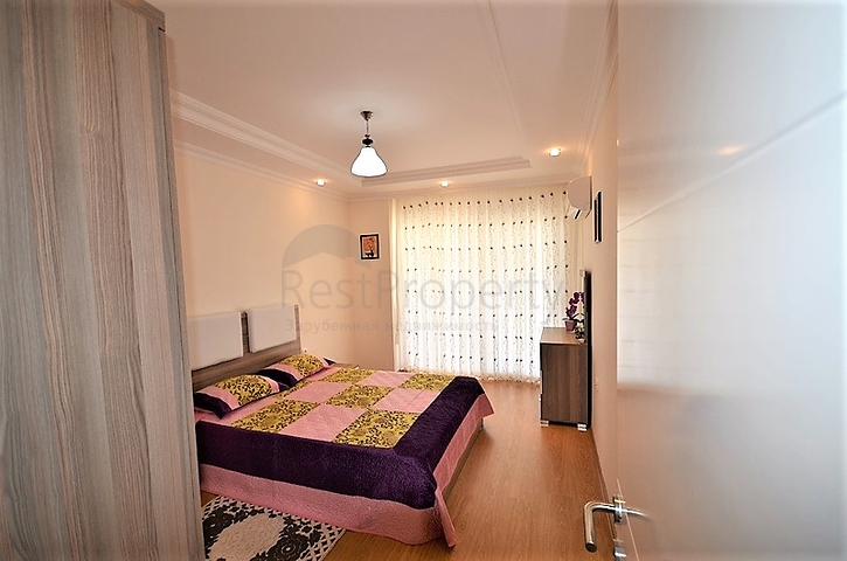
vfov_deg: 77.1
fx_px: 352
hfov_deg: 100.5
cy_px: 280
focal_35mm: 15
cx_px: 424
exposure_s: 1/60
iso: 100
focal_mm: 10
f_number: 4
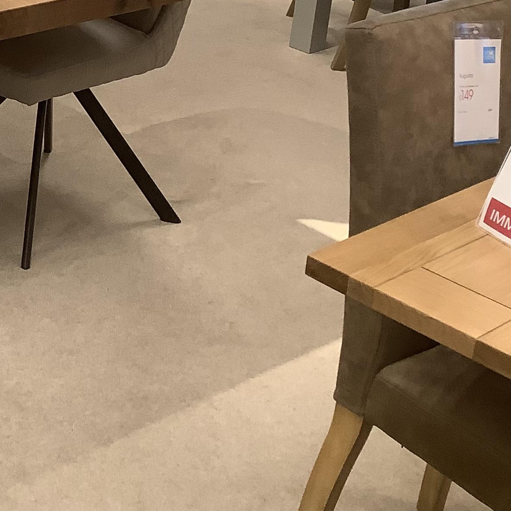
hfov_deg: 21.0
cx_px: -148
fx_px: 1253
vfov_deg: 22.3
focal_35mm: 75
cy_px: 23
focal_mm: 3.3
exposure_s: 1/50
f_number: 2.4
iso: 100
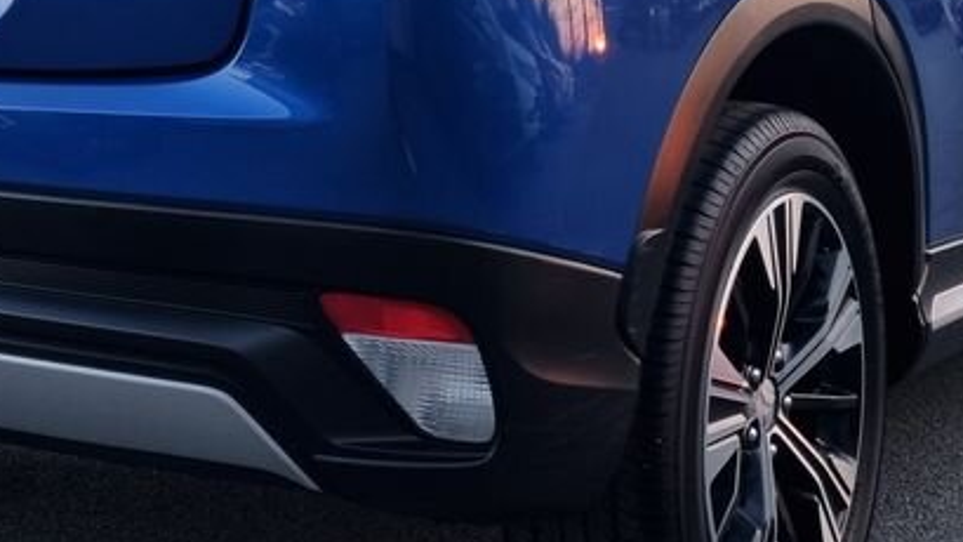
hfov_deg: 29.5
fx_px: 1813
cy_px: -35
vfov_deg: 16.5
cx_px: 323
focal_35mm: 71
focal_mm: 5.4
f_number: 1.8
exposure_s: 1/100
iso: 50
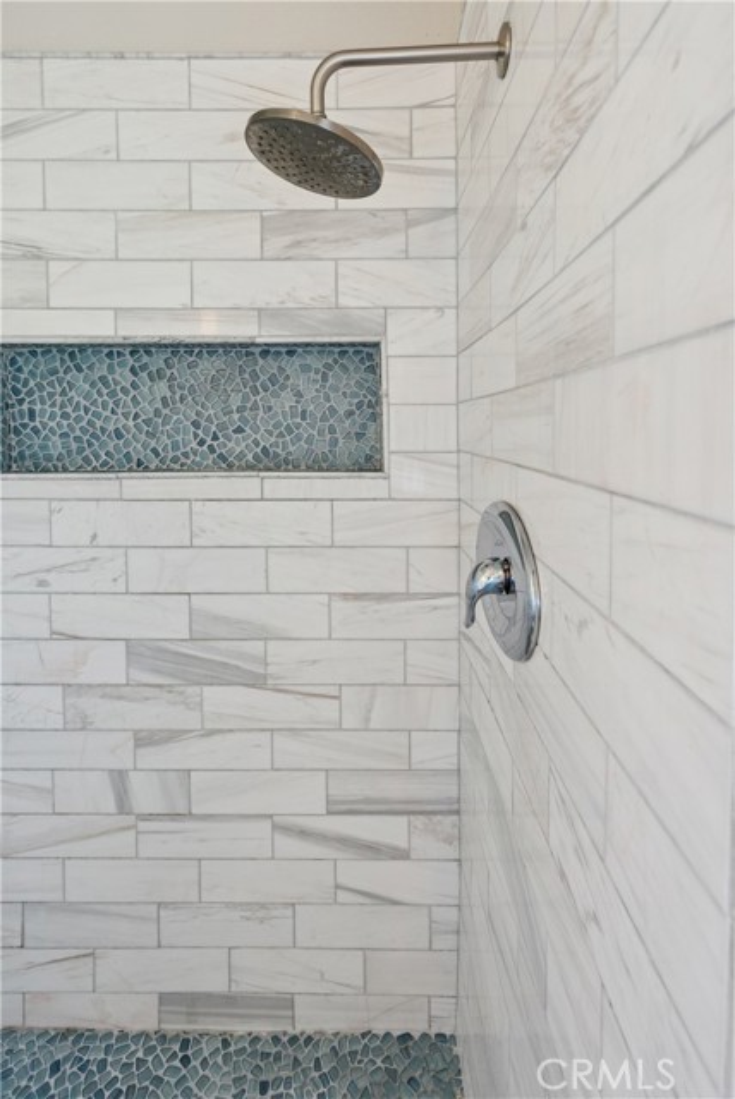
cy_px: 550
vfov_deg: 96.7
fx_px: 489
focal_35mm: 16
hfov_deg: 73.9
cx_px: 368
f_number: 8
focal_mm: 16
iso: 800
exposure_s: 1/13
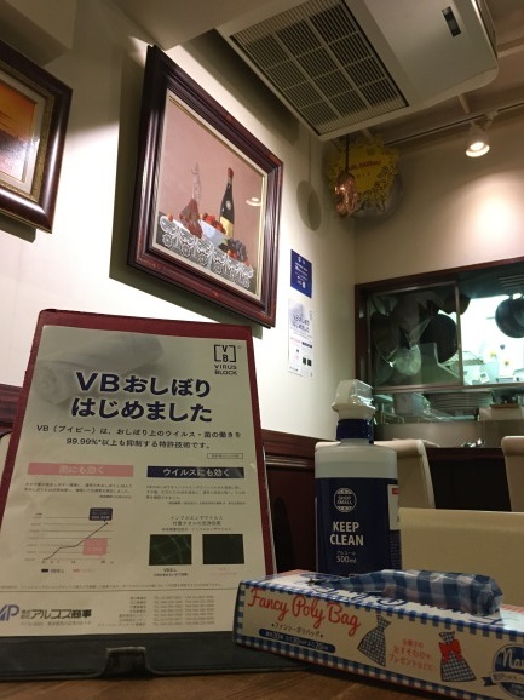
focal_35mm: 29
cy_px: 350
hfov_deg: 48.2
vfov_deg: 61.7
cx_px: 262
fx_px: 586
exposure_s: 1/20
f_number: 2.2
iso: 200
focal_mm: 4.15
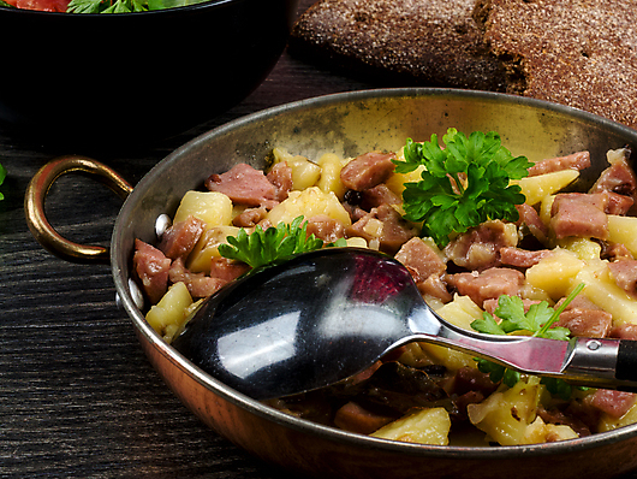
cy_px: 240
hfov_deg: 23.8
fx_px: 1510
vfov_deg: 18.0
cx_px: 352
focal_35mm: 82
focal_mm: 50
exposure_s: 1/160
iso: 100
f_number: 16
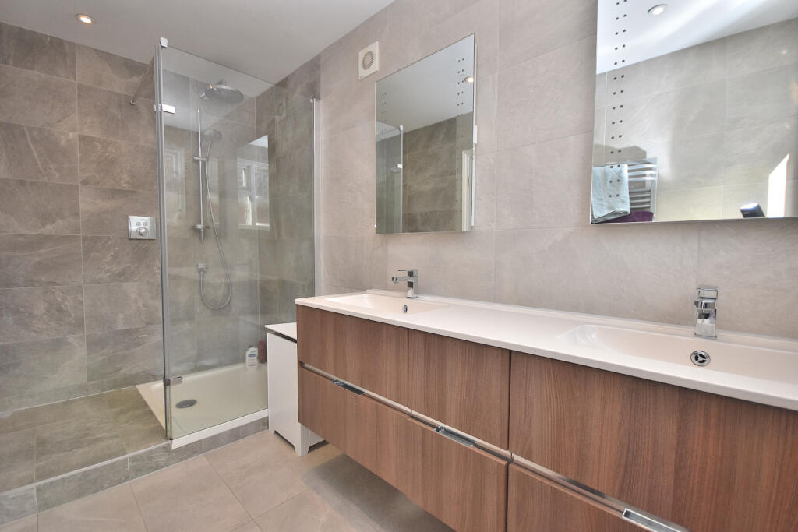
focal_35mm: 15
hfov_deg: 100.4
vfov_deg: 77.3
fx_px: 333
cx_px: 399
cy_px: 266
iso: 400
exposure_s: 1/200
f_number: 4.5
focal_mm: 10
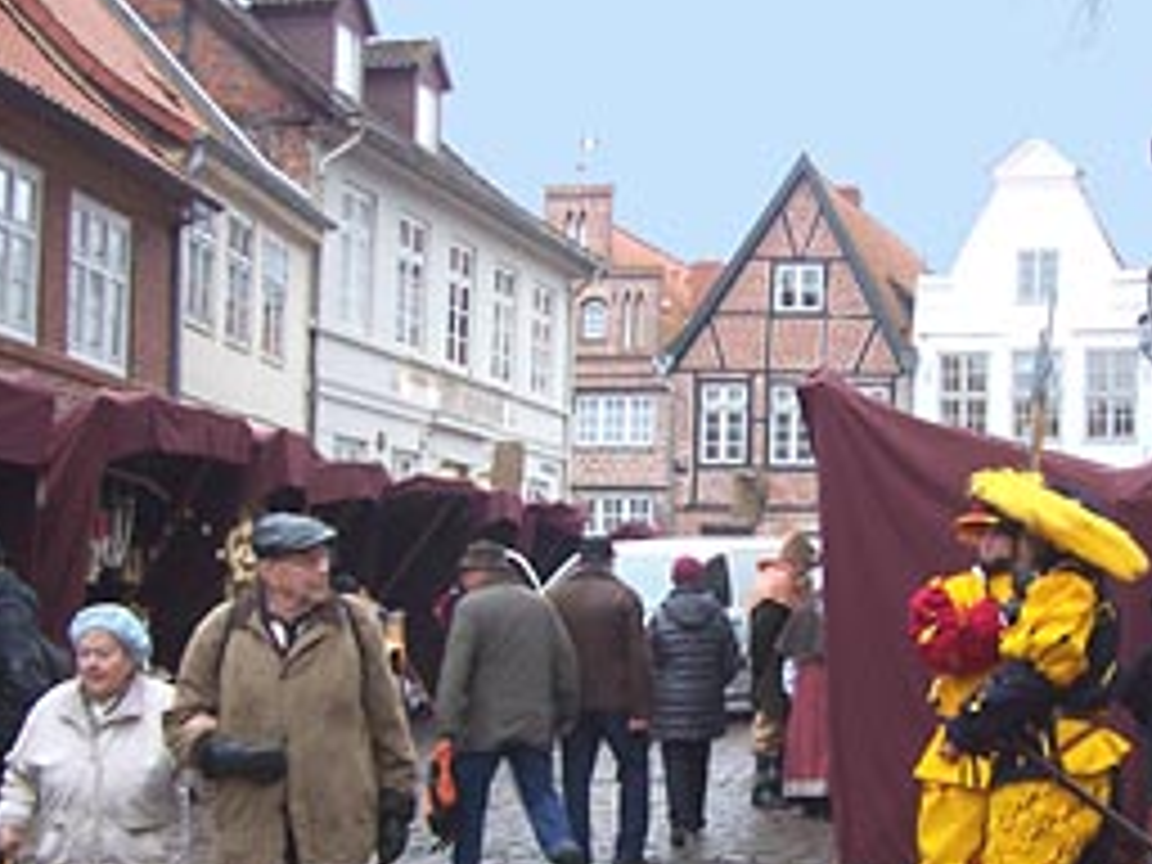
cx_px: 704
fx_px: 2097
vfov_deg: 23.2
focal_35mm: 63
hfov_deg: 30.6
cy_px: 569
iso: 64
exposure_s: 1/30
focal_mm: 6.3
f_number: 2.8
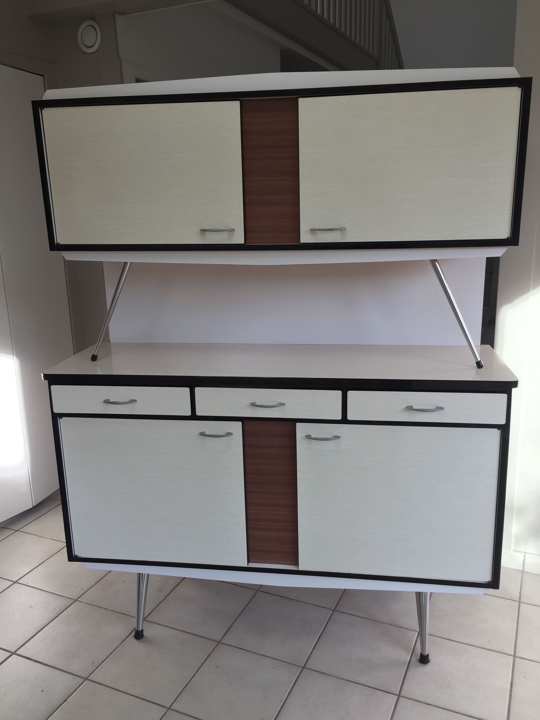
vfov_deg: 61.7
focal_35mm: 29
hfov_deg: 48.2
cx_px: 270
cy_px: 360
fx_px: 603
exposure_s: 1/109
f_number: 2.2
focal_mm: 4.15
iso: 32
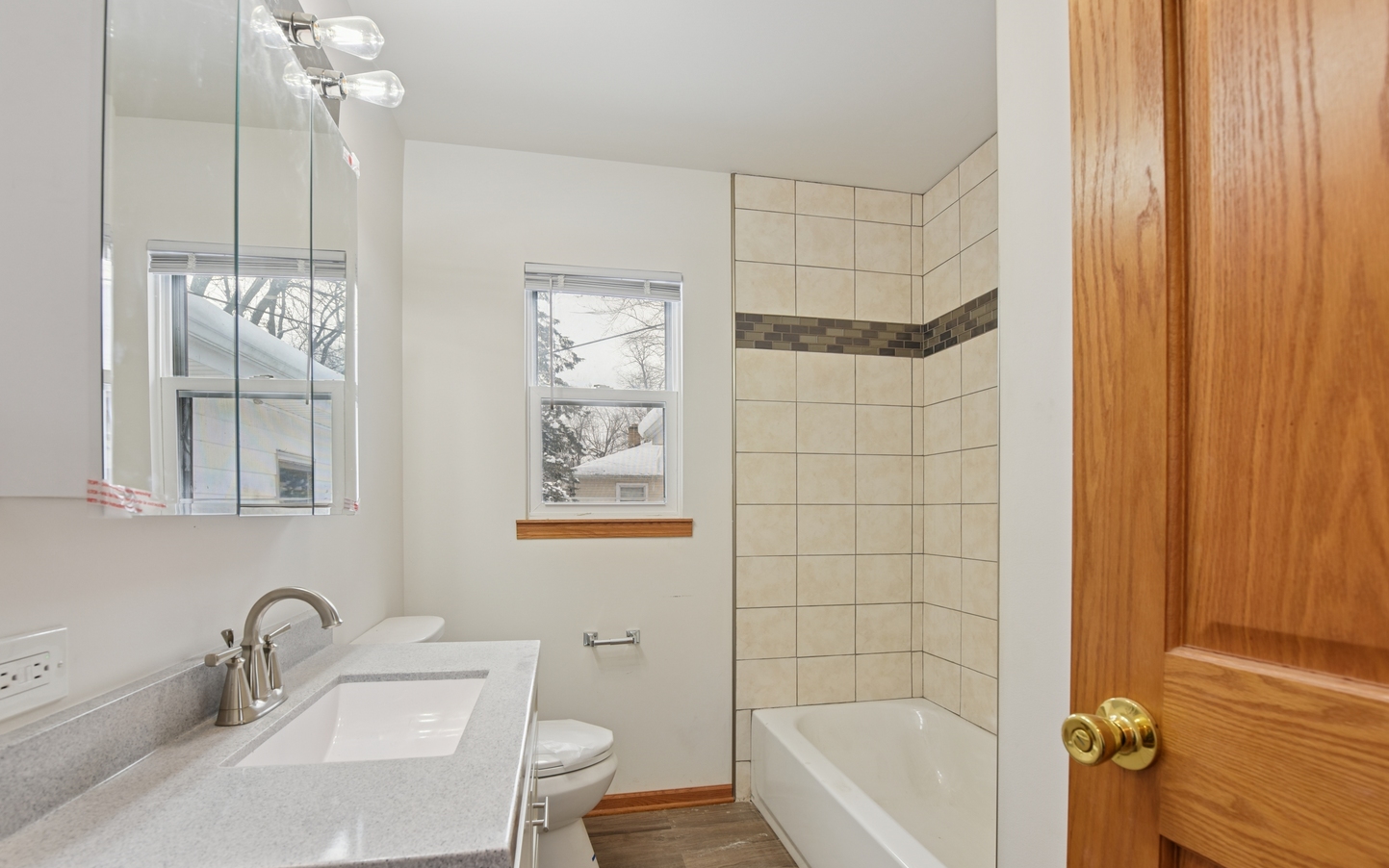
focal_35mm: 16
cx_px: 679
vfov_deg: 70.8
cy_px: 500
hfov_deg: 97.8
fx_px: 606
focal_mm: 14
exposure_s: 1/50
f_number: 8
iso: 400
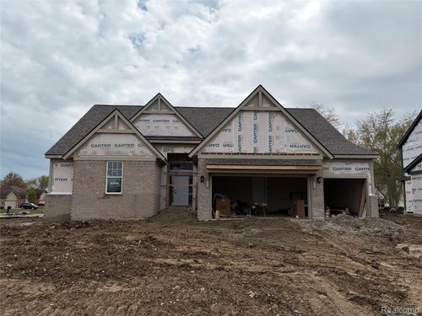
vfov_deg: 53.1
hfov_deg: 67.3
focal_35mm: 26
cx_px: 211
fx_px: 317
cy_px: 158
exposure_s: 1/7813
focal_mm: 5.96
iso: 50
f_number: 1.6
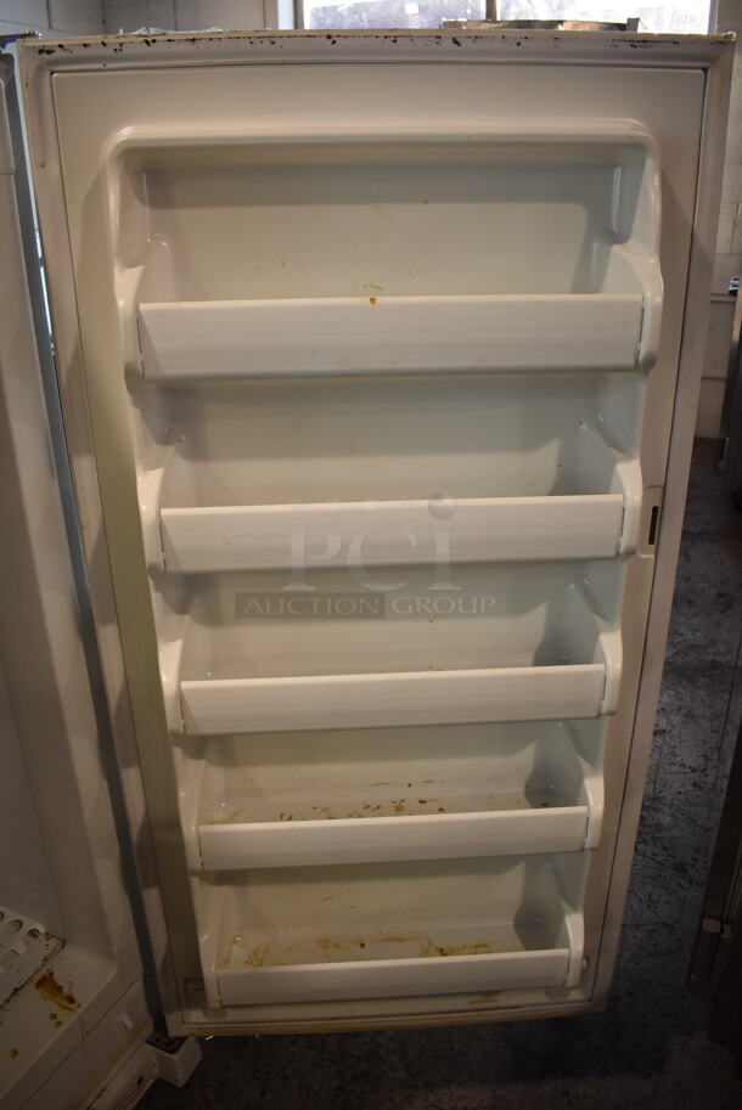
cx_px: 371
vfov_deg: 67.3
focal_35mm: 27
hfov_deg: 48.0
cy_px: 555
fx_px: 833
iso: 800
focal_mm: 18
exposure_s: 1/200
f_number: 3.5
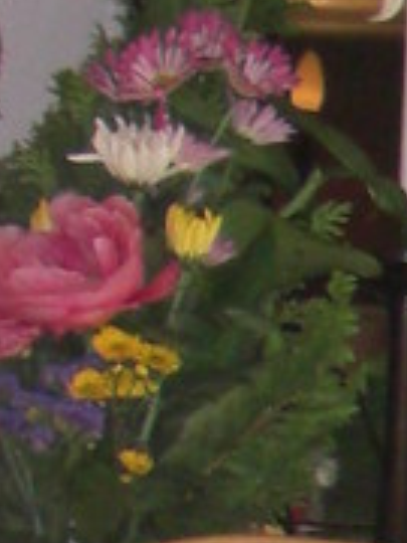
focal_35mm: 298
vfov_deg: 6.5
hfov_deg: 4.8
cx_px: 1082
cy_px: 949
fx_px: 4672
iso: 200
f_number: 3.4
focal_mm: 6.3
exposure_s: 1/60
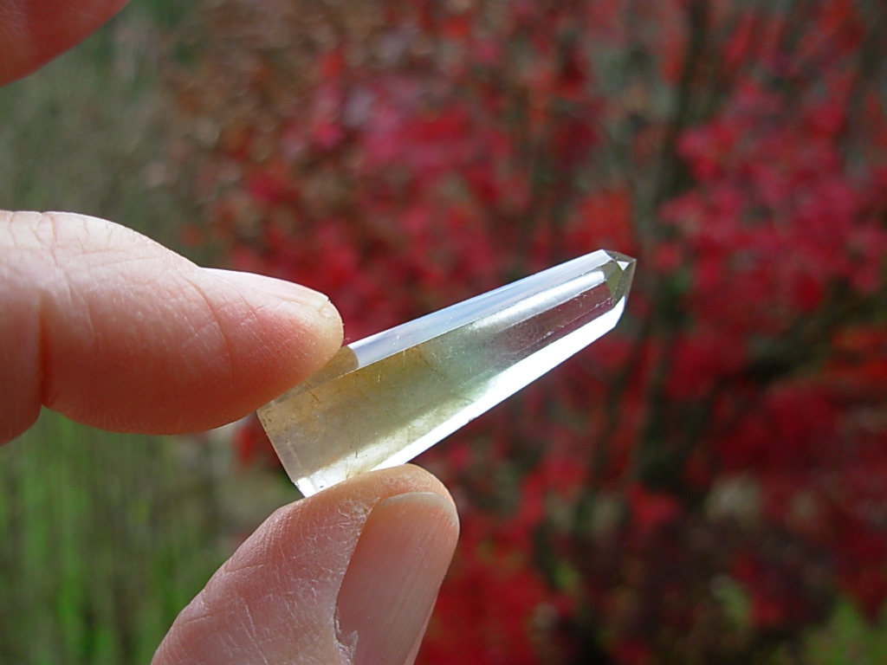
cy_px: 332
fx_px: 974
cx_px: 444
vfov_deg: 37.7
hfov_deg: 49.0
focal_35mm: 38
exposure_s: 1/186
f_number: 2.9
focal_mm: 6.3
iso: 50
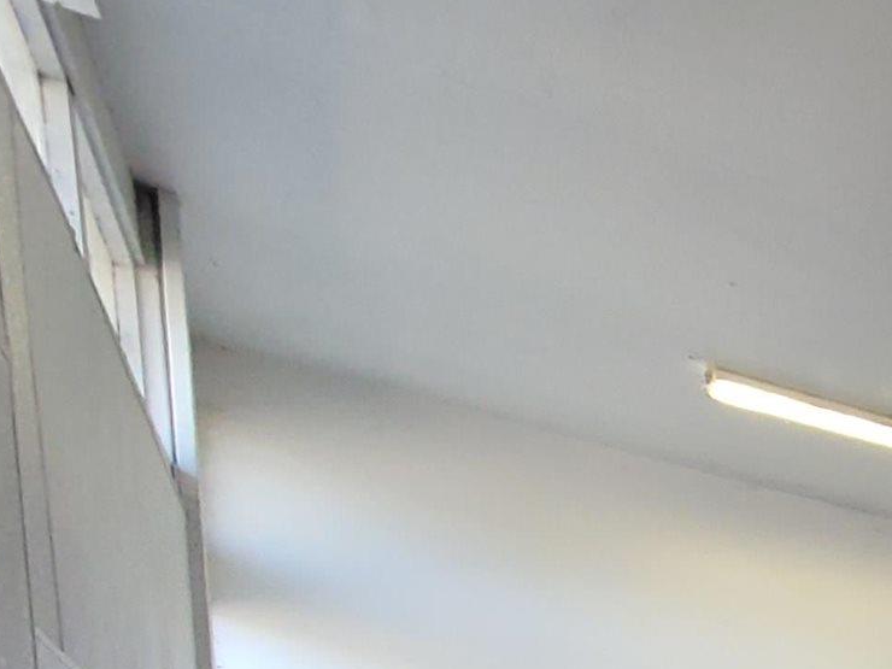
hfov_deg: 20.5
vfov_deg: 18.9
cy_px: 1283
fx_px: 1391
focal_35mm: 54
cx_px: 1702
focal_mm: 2.2
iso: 100
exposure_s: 1/60
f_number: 2.2
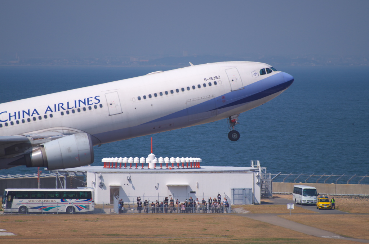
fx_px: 4602
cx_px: 184
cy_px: 122
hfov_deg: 4.6
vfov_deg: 3.0
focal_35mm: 450
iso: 200
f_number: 5.6
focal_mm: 300
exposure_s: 1/1000
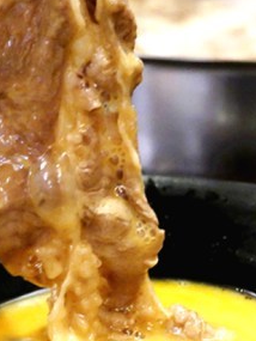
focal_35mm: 159
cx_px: 225
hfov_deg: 9.3
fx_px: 1567
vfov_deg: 12.4
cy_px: 123
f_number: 4.4
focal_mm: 32
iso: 3200
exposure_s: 1/15
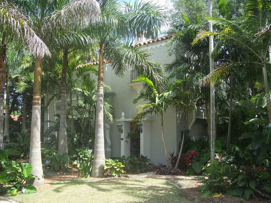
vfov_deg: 38.7
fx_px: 290
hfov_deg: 50.1
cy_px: 102
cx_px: 136
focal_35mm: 37
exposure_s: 1/320
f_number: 2.8
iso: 64
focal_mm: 7.8
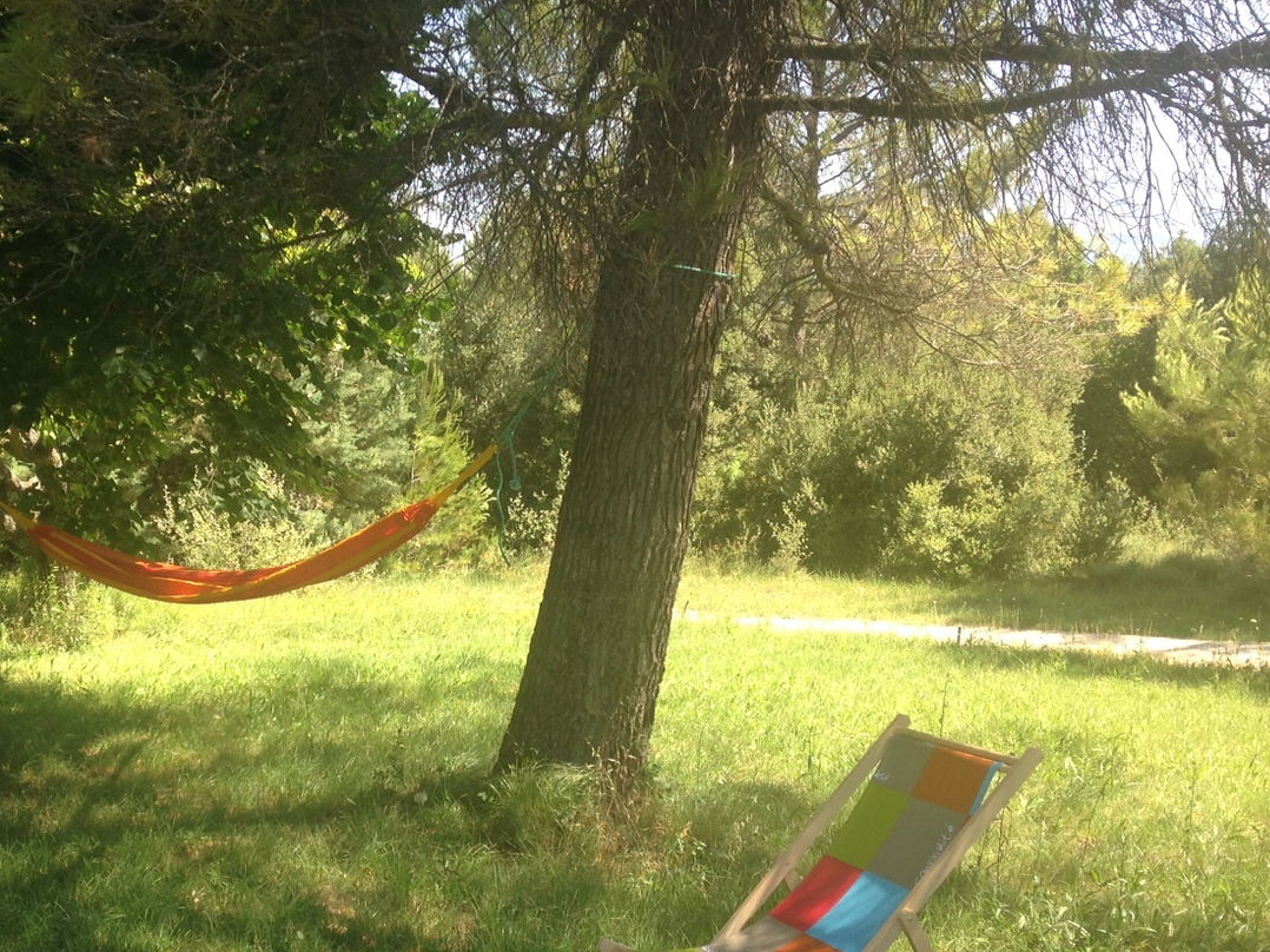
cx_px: 350
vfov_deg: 29.5
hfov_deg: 38.1
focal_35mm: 49
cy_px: 636
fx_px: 1797
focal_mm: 4.12
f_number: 2.4
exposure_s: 1/306
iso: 50
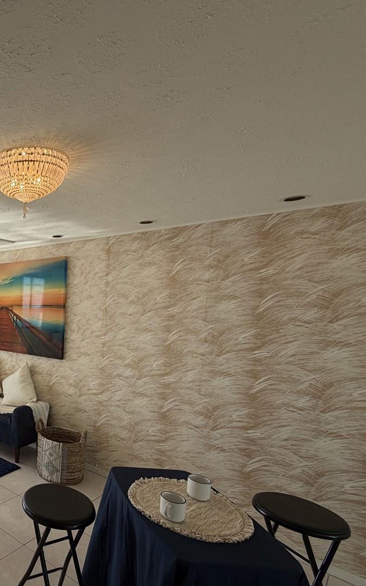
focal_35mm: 22
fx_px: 351
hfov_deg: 43.1
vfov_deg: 79.4
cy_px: 323
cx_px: -35
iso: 50
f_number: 2.2
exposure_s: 1/361
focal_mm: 2.22
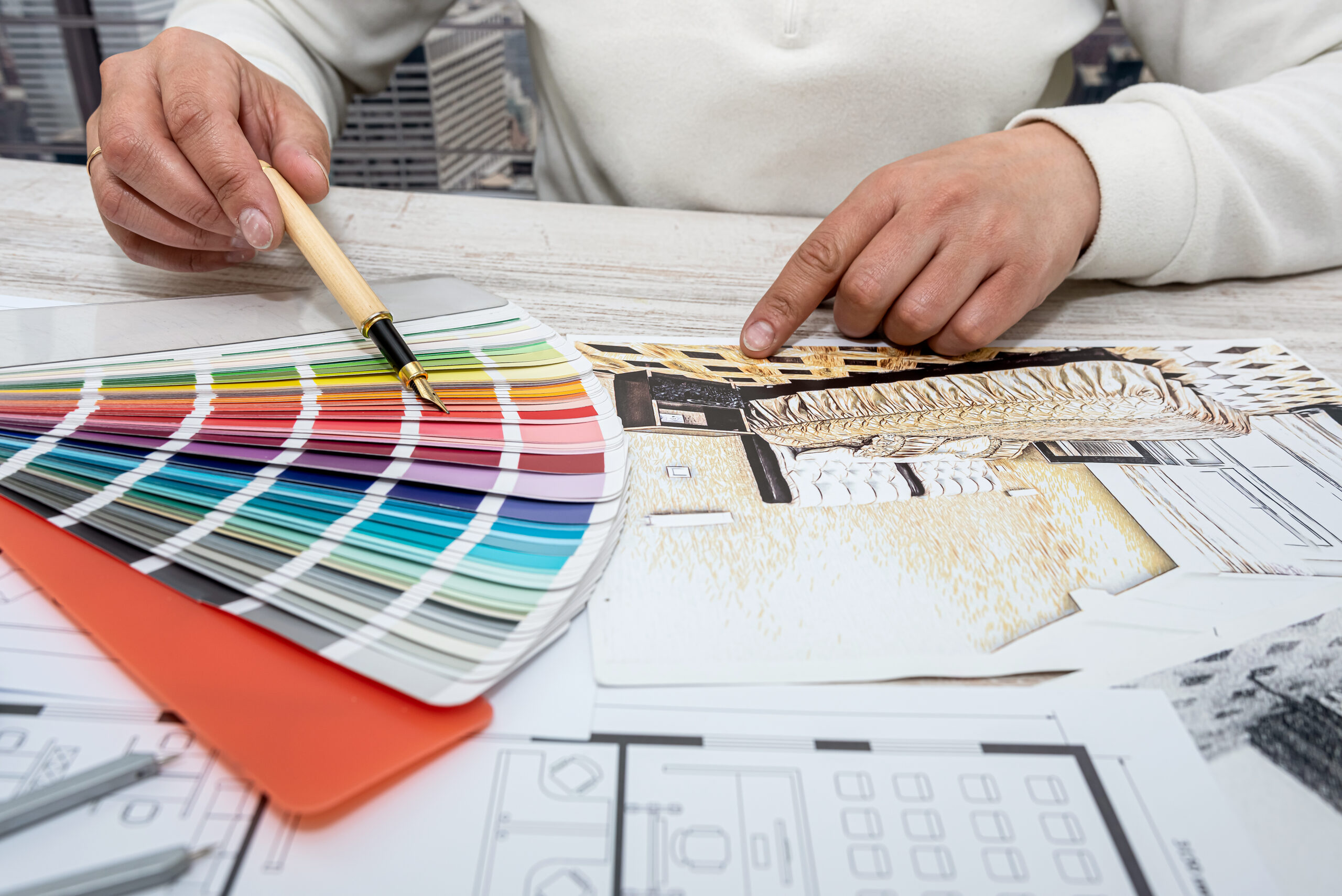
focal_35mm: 31
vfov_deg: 42.4
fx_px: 1156
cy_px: 448
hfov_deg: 60.3
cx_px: 671
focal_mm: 31
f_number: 9
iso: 320
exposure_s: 1/160
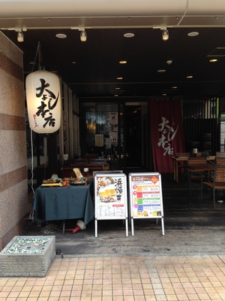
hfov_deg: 42.9
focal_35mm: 33
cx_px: 112
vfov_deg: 55.4
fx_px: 286
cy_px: 150
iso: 50
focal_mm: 4.12
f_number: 2.4
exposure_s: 1/198
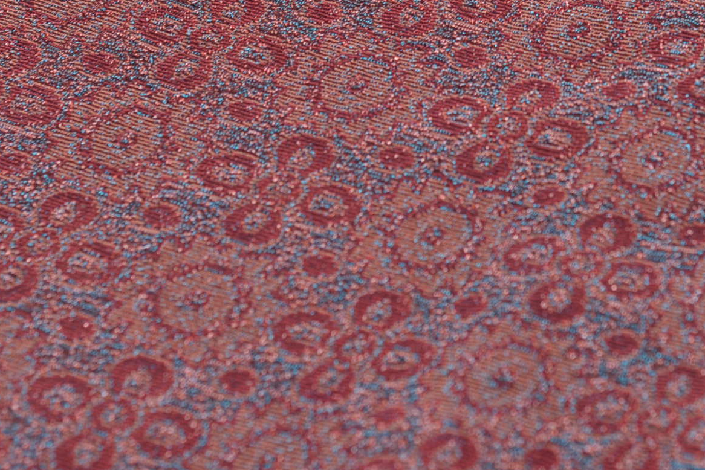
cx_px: 543
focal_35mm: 129
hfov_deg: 15.8
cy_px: -48
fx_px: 2527
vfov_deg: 10.5
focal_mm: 50
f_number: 4
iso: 100
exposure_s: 1/50
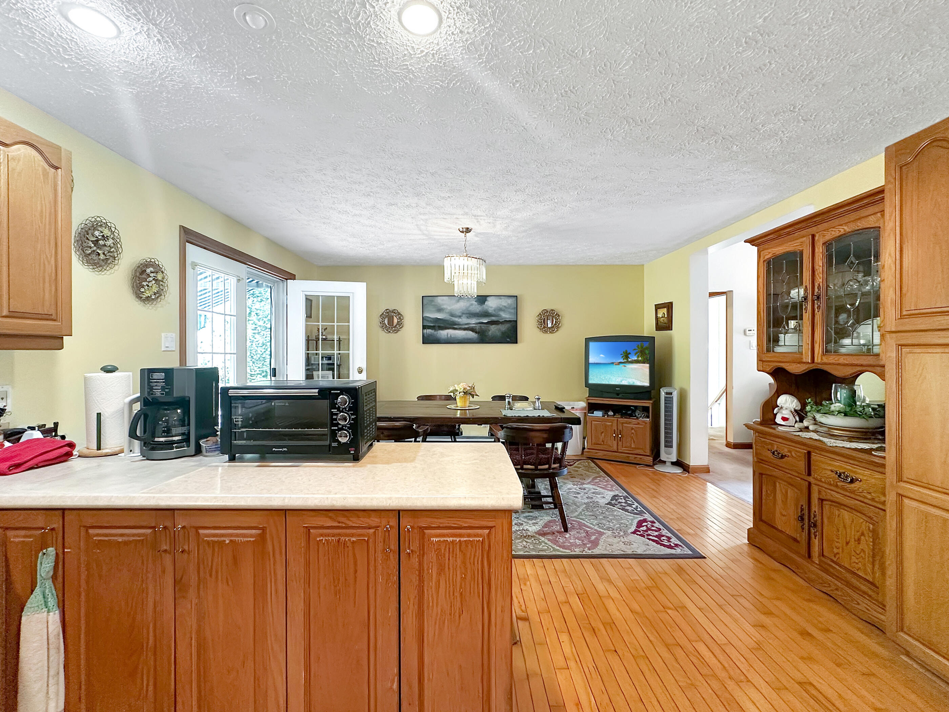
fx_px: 411
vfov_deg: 81.7
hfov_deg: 98.1
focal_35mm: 15
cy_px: 361
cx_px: 460
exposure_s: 1/60
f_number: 2.2
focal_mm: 2.22
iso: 250
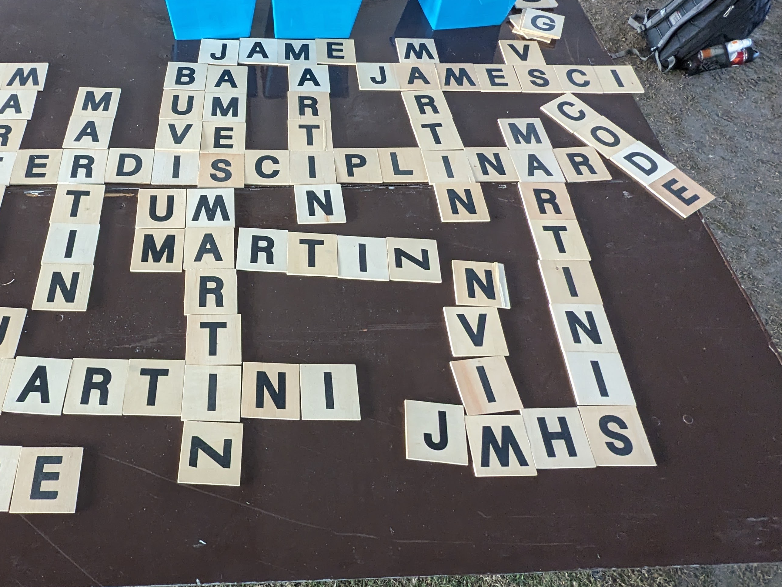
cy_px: 280
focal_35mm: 25
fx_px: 565
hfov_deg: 67.3
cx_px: 255
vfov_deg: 54.9
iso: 473
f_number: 2.2
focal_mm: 2.35
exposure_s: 1/60
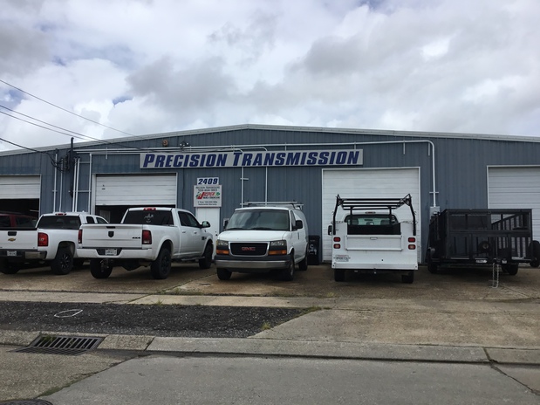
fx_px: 483
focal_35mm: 31
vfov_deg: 45.4
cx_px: 270
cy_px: 202
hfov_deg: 58.4
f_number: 2.4
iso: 25
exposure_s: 1/1852
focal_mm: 3.3
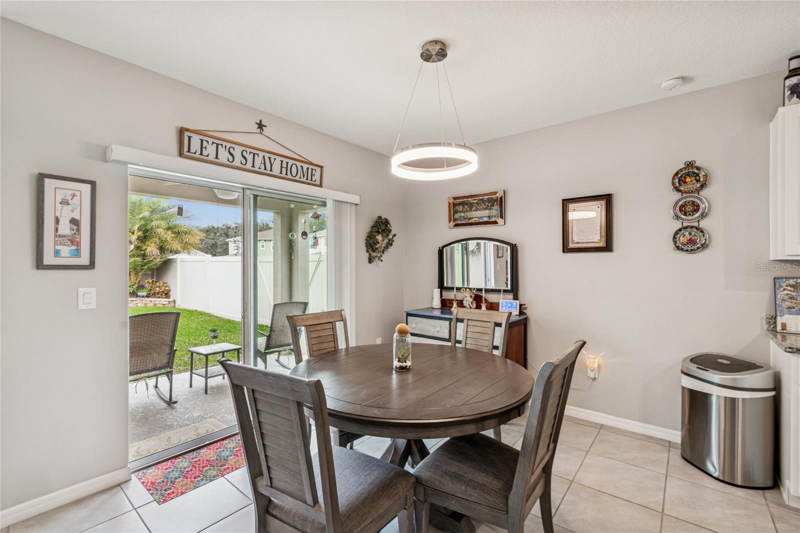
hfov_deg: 100.4
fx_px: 333
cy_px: 266
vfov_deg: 77.3
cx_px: 400
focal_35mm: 15
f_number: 7.1
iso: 100
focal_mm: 10
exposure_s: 1/10
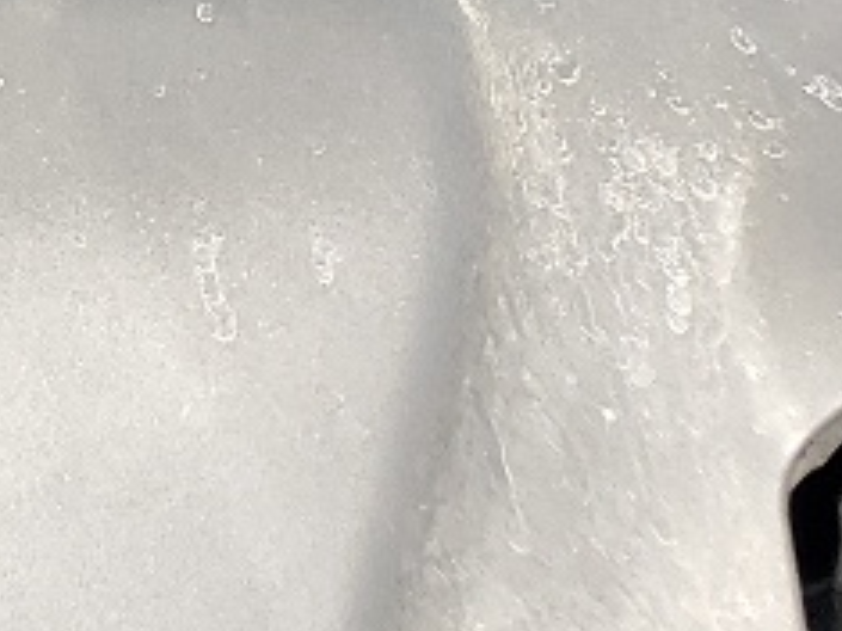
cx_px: -1465
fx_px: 4303
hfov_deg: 9.4
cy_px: -1029
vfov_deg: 7.6
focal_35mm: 177
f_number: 1.5
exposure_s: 1/625
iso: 50
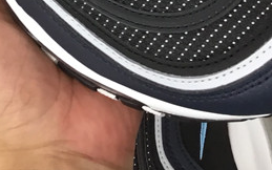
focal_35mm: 114
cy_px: -154
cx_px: 57
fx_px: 845
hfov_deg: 18.1
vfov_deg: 10.7
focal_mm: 3.3
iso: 25
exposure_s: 1/33
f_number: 2.4
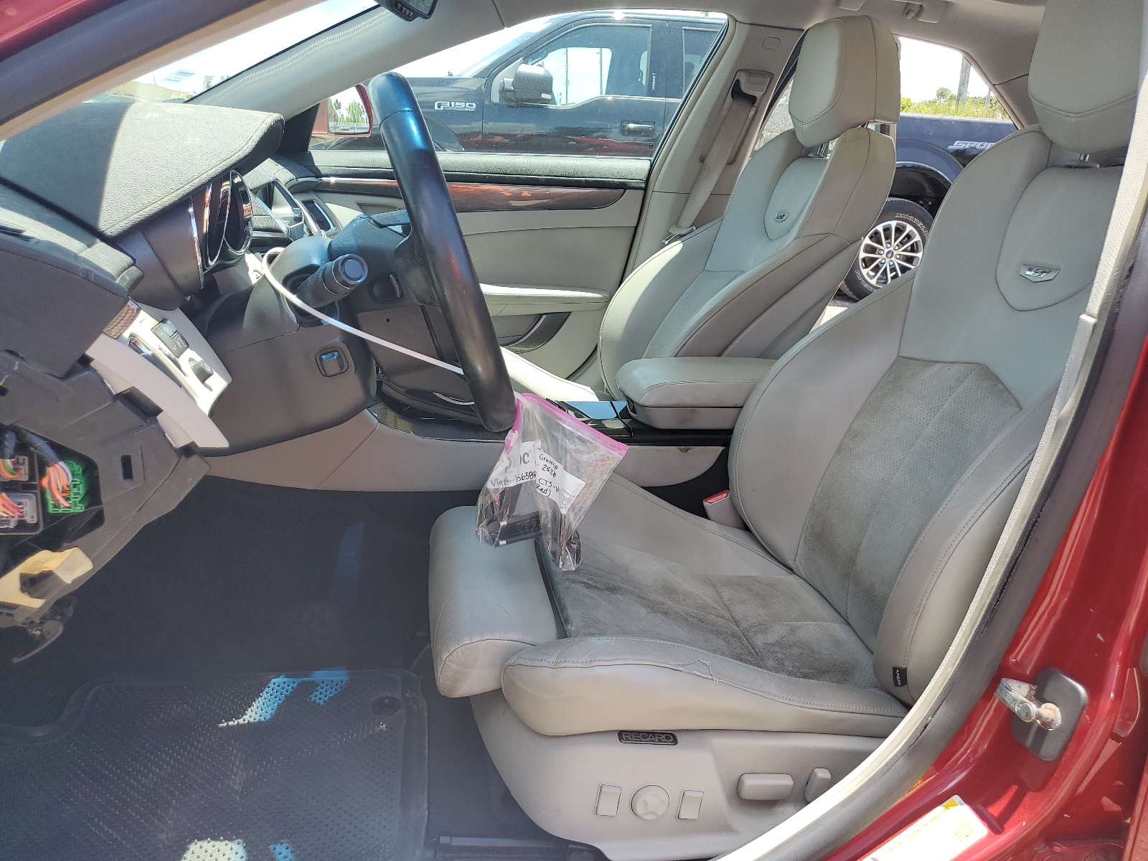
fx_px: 862
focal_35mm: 26
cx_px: 574
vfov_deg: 53.1
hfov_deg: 67.3
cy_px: 430
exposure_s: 1/588
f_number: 1.5
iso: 50
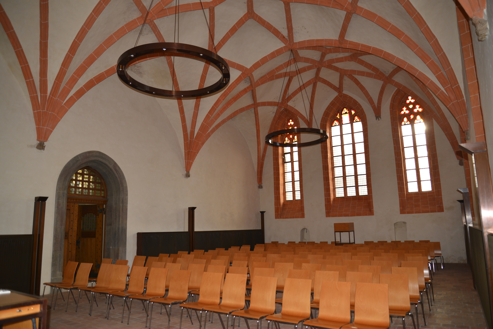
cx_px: 246
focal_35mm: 24
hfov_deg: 73.7
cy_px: 164
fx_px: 329
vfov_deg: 53.2
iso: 400
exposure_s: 1/125
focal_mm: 24
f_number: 3.5
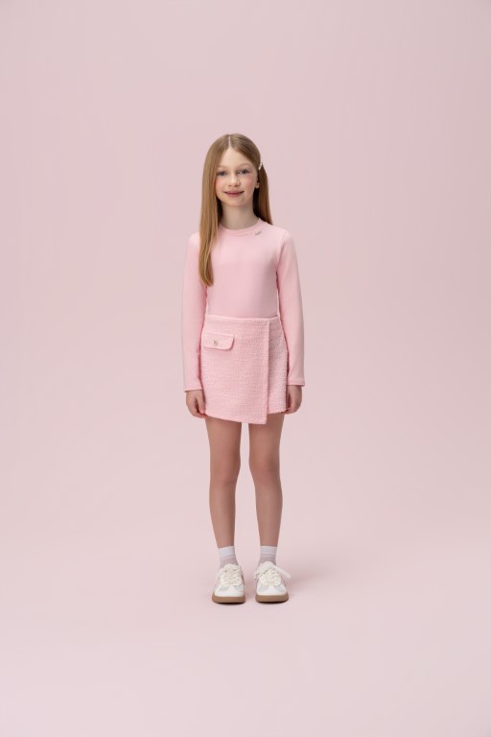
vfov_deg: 27.7
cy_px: 368
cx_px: 246
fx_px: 1493
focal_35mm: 73
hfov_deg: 18.7
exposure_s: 1/160
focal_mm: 73
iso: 100
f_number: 8
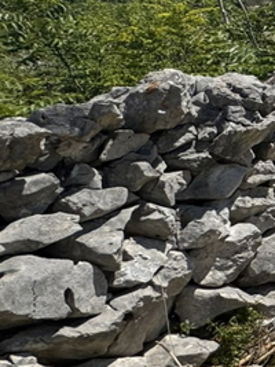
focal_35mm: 63
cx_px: 817
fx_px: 668
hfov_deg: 11.7
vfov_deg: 30.2
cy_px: 89
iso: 50
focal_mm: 2.22
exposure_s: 1/1789
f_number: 2.2
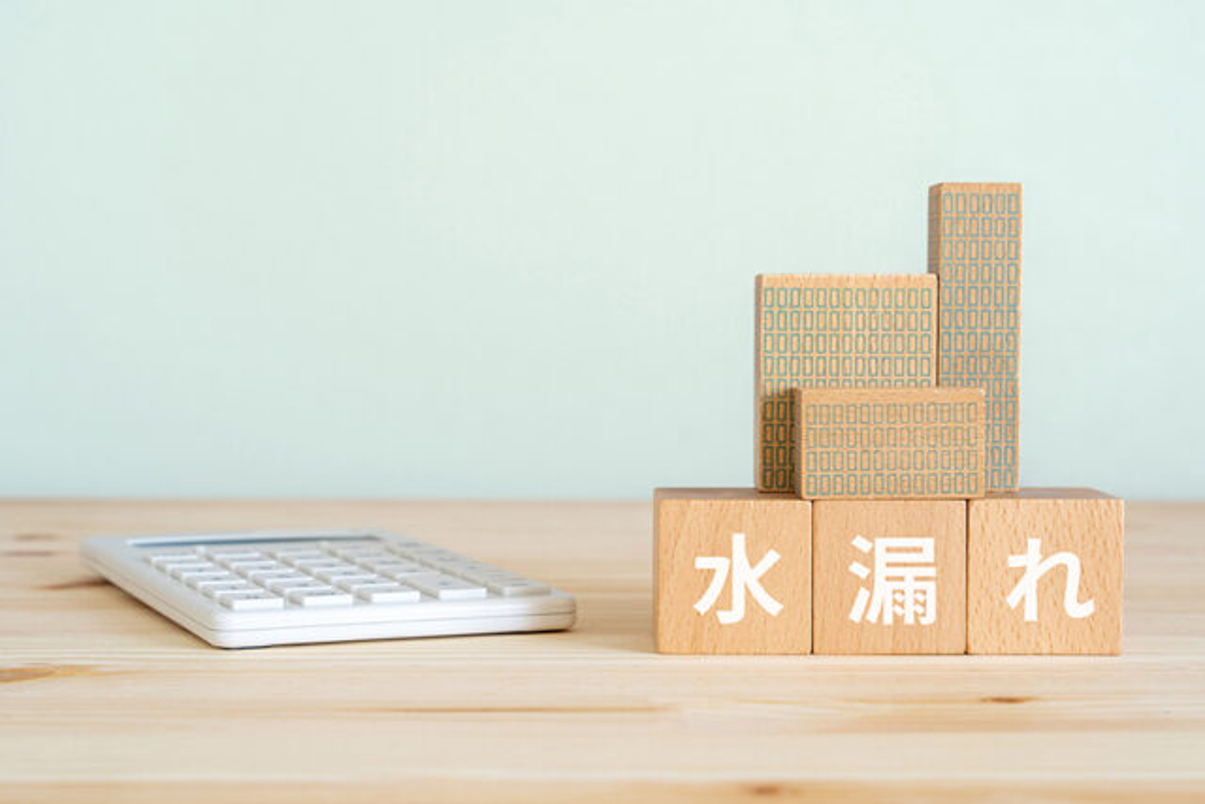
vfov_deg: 19.5
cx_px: 602
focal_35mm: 70
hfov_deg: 28.8
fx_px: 2343
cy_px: 402
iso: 100
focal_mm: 70
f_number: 9
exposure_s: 1/6
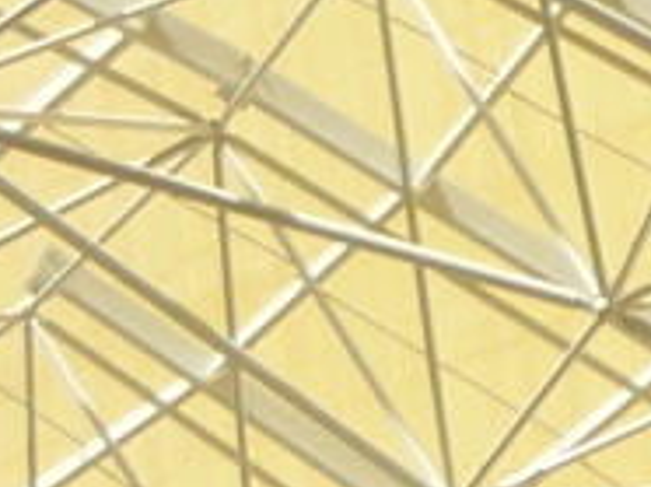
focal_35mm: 292
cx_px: 1718
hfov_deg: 6.4
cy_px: -235
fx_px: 5484
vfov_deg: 5.0
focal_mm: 5.5
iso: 100
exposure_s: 1/160
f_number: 8
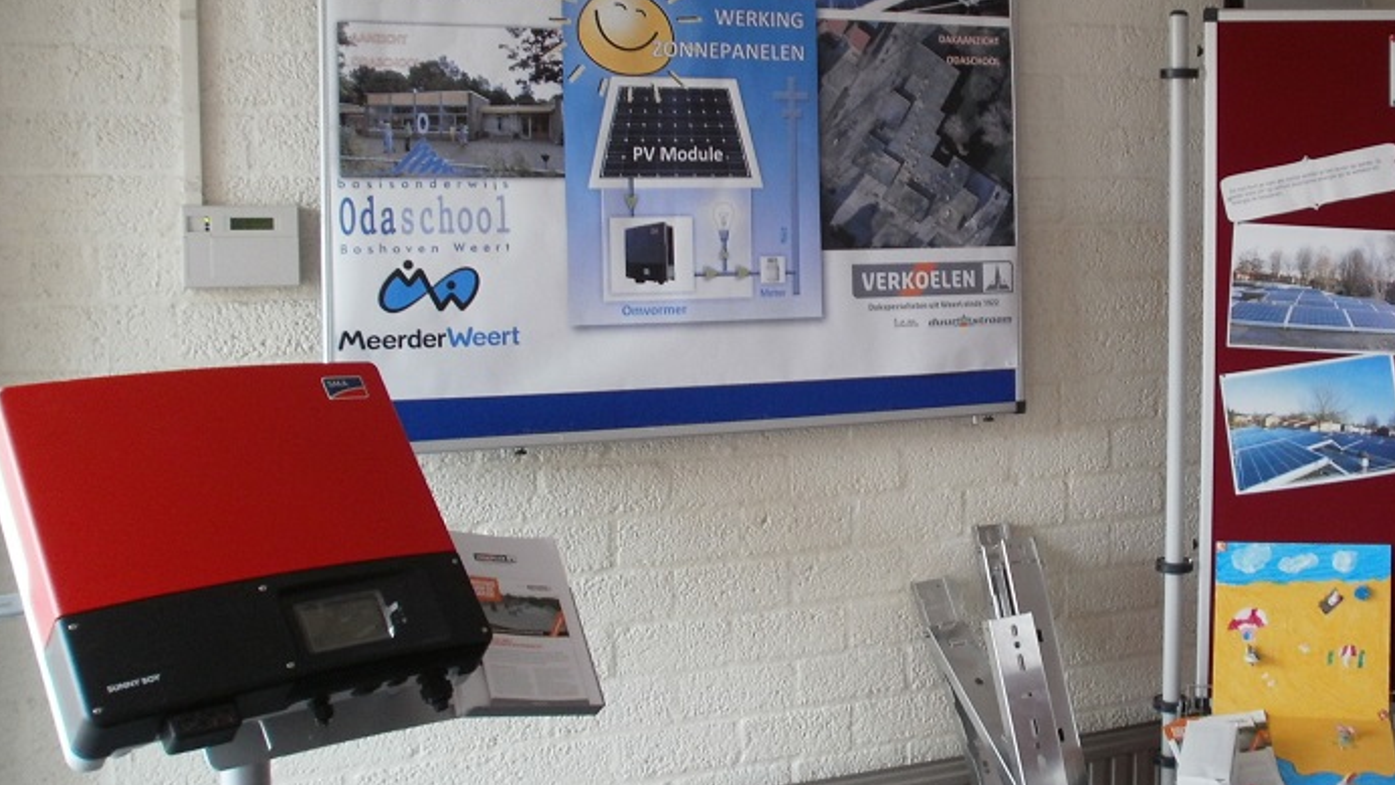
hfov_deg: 48.0
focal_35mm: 41
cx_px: 995
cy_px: 260
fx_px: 1517
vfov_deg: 28.8
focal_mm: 4.65
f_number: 2.6
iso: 125
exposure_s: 1/25
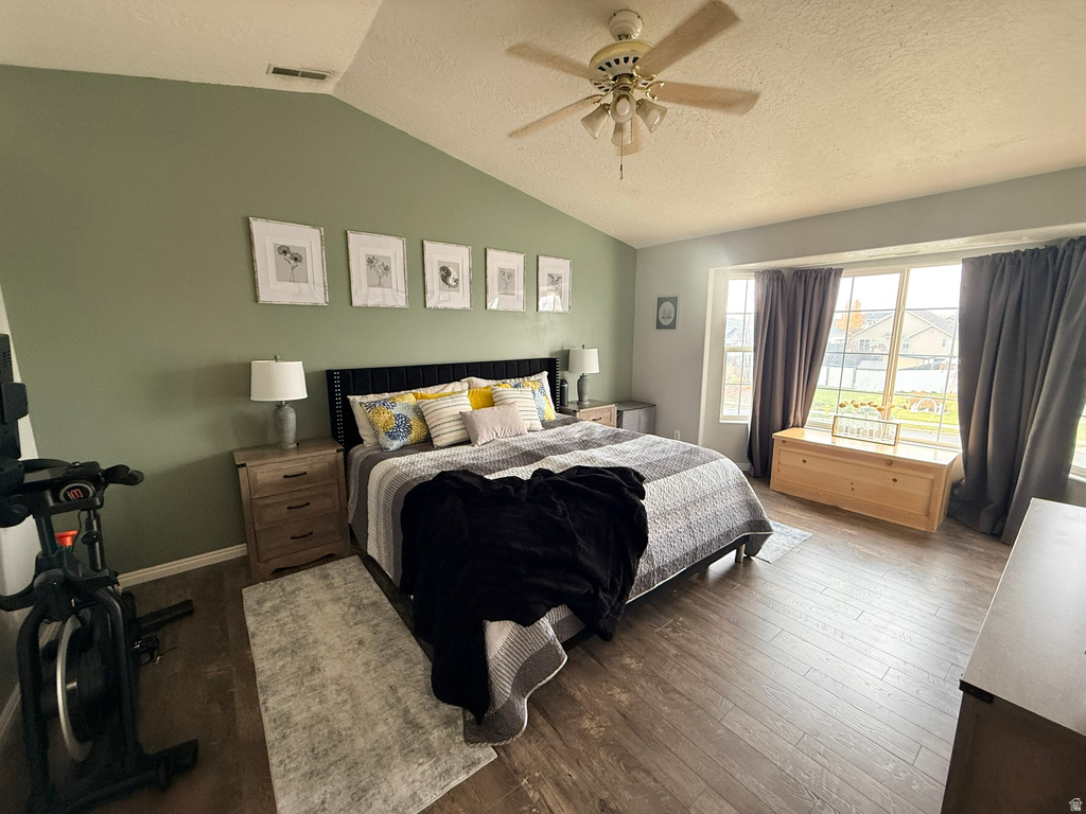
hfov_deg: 102.1
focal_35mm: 14
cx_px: 543
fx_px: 439
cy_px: 407
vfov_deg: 85.7
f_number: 2.2
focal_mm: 2.22
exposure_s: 1/60
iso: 400
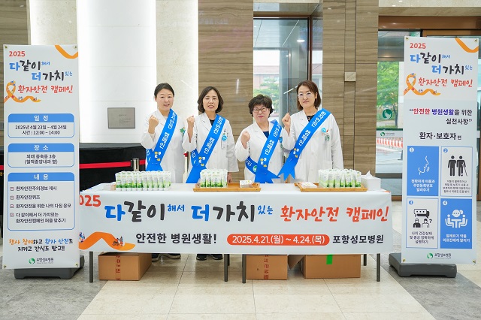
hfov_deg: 58.7
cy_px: 160
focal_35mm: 32
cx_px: 240
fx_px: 427
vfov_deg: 41.1
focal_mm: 32
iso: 320
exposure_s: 1/125
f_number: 2.8
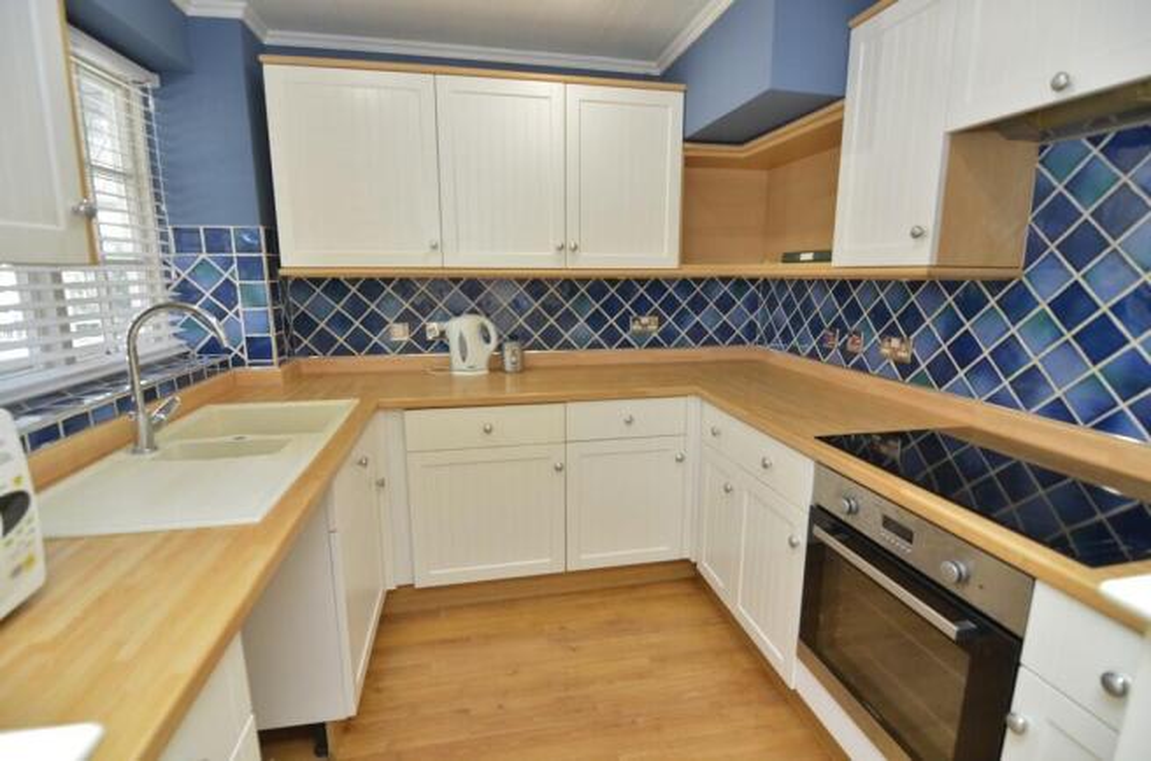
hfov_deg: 95.1
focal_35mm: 16
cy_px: 380
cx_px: 576
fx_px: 526
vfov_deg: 71.8
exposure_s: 1/60
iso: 800
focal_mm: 11
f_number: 4
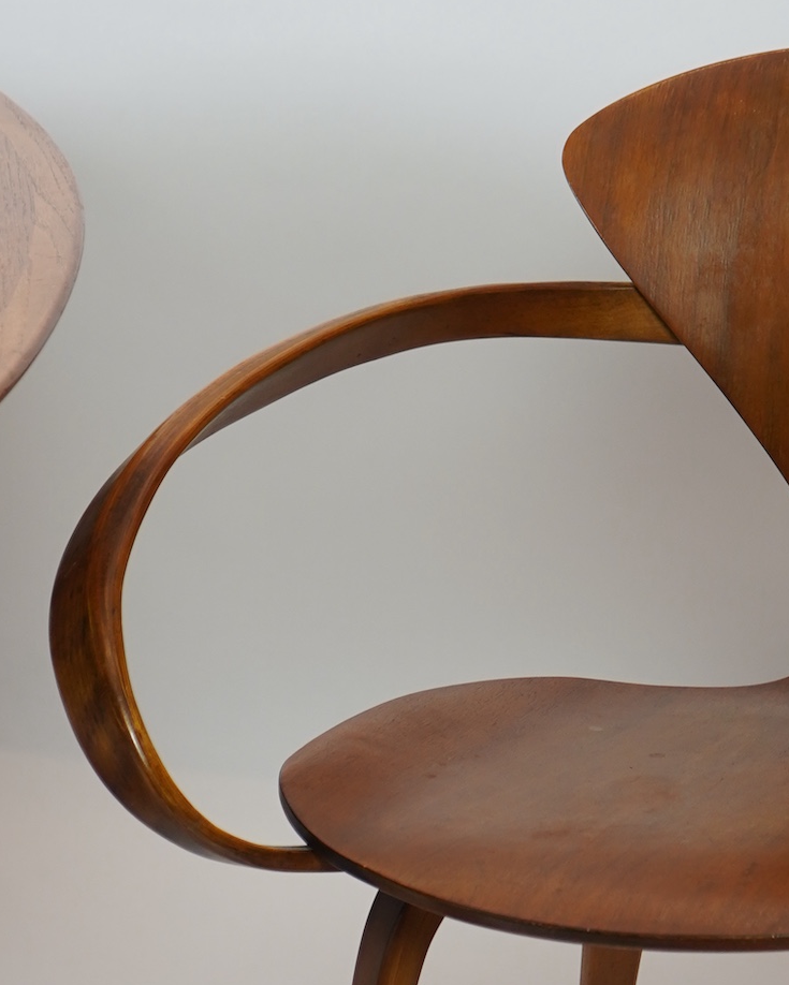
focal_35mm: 137
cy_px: 622
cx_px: 480
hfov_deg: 11.3
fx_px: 3997
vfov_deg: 14.0
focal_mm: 46
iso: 640
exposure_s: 1/100
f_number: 4.5
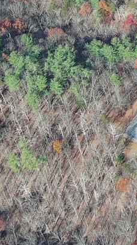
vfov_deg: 13.3
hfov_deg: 6.9
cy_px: -102
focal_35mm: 154
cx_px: 434
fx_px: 995
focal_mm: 10.57
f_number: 2.8
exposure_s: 1/532
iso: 100
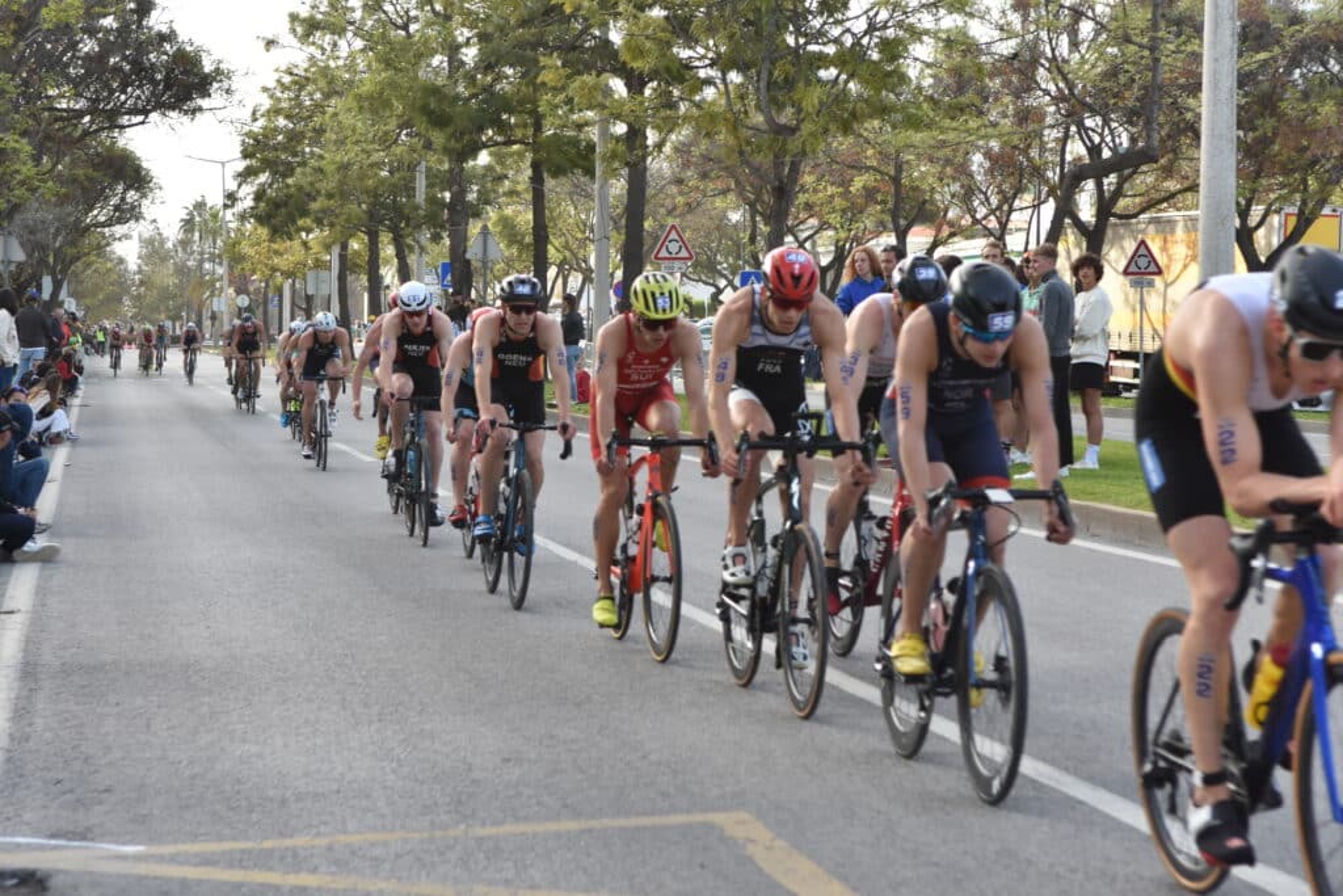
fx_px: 3078
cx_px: 672
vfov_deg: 16.6
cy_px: 448
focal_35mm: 82
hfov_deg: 24.6
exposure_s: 1/640
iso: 400
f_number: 4.5
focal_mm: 55
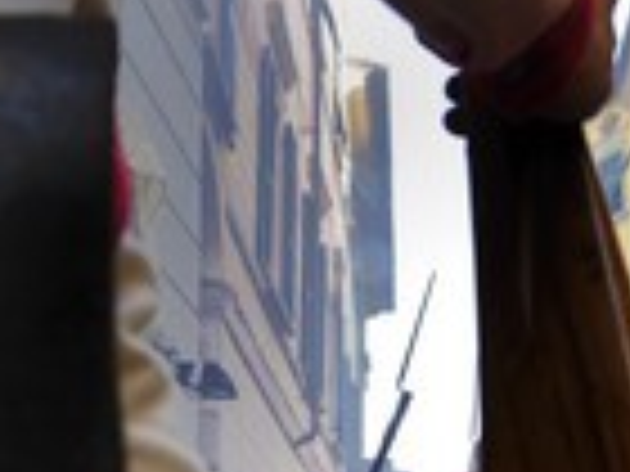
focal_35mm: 81
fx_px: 1474
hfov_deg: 24.1
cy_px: 598
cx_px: 364
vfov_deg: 17.2
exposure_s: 1/250
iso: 800
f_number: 5.6
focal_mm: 28
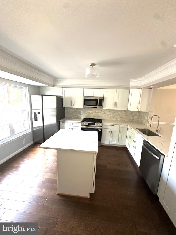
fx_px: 95
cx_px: 88
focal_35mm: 14
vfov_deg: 102.1
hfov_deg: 85.7
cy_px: 118
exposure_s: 1/60
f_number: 2.2
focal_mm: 2.22
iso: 320
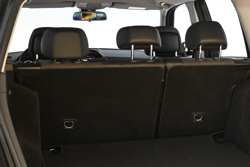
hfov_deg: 28.5
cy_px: 101
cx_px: 176
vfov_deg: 19.4
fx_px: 487
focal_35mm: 70
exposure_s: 1/50
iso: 4000
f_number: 4.8
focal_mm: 30.5
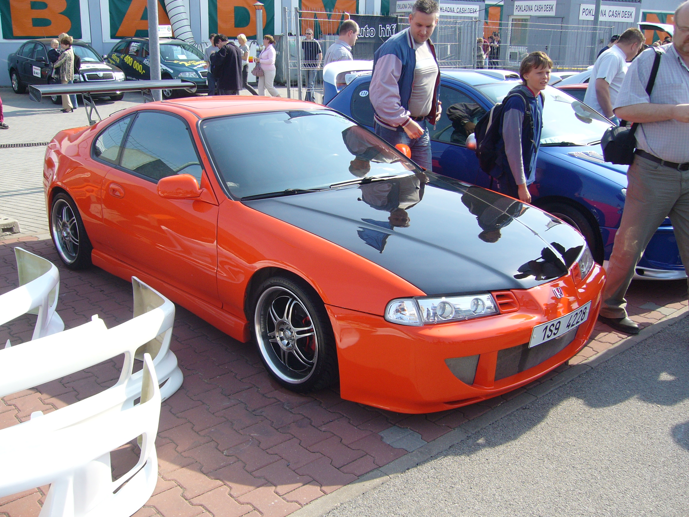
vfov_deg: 40.7
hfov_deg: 52.6
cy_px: 258
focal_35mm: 35
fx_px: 697
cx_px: 344
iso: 64
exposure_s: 1/160
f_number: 5.6
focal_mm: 5.8
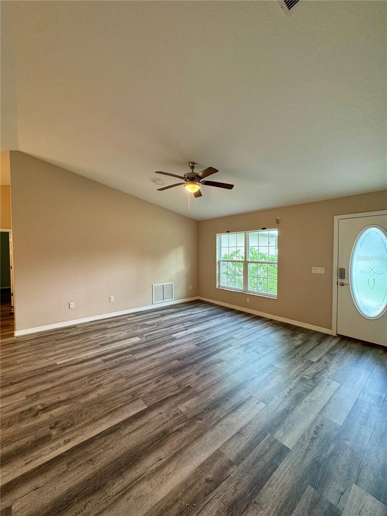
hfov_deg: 85.7
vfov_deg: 102.1
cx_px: 194
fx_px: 209
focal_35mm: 14
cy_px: 258
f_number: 2.2
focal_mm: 2.22
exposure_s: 1/60
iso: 250
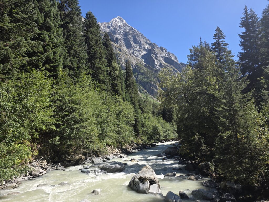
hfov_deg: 73.9
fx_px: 179
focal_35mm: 23
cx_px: 134
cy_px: 101
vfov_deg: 58.9
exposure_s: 1/2752
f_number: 1.7
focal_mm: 6.3
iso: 80
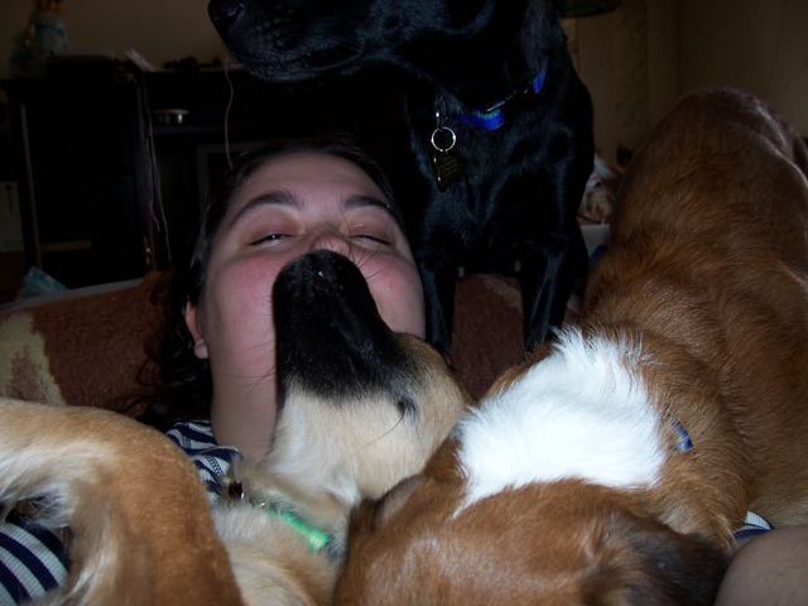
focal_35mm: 34
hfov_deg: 54.0
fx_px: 794
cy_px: 303
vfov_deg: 41.8
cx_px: 404
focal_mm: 5.6
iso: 80
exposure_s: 1/64
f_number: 2.7
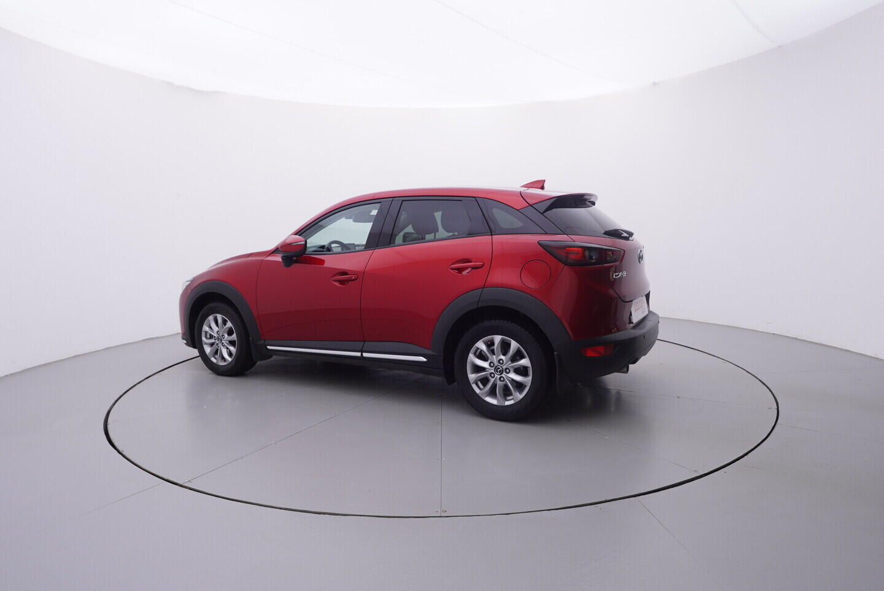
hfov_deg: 77.3
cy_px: 296
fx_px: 553
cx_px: 442
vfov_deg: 56.2
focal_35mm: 22
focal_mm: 15
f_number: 5
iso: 200
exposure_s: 1/80
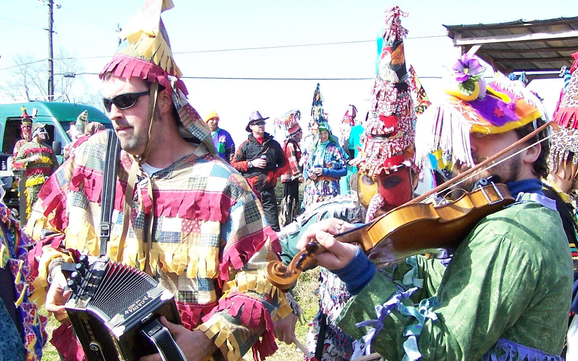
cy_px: 185
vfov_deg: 20.3
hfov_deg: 32.0
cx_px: 317
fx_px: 1008
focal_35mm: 64
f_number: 4
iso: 160
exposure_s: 1/640
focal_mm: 6.3
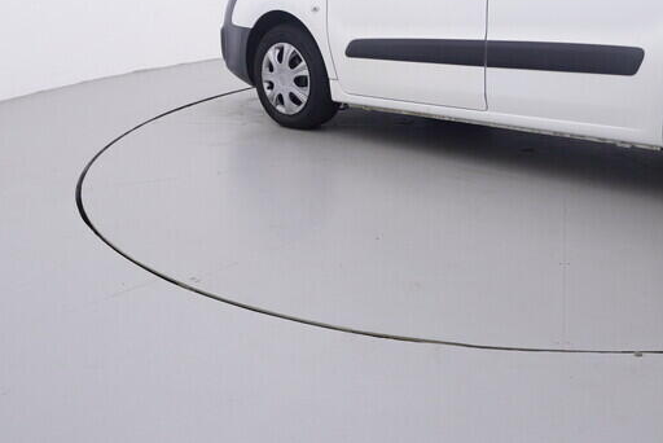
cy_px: 19
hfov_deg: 42.1
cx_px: 508
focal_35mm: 45
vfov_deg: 28.4
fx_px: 829
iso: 200
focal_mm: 15
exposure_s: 1/80
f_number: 5
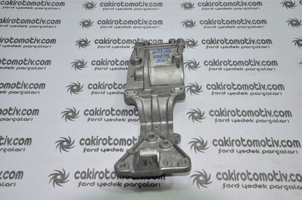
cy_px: 100
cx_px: 151
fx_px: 402
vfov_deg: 28.0
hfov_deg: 41.2
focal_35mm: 48
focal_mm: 32
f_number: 5.6
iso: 200
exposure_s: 1/50
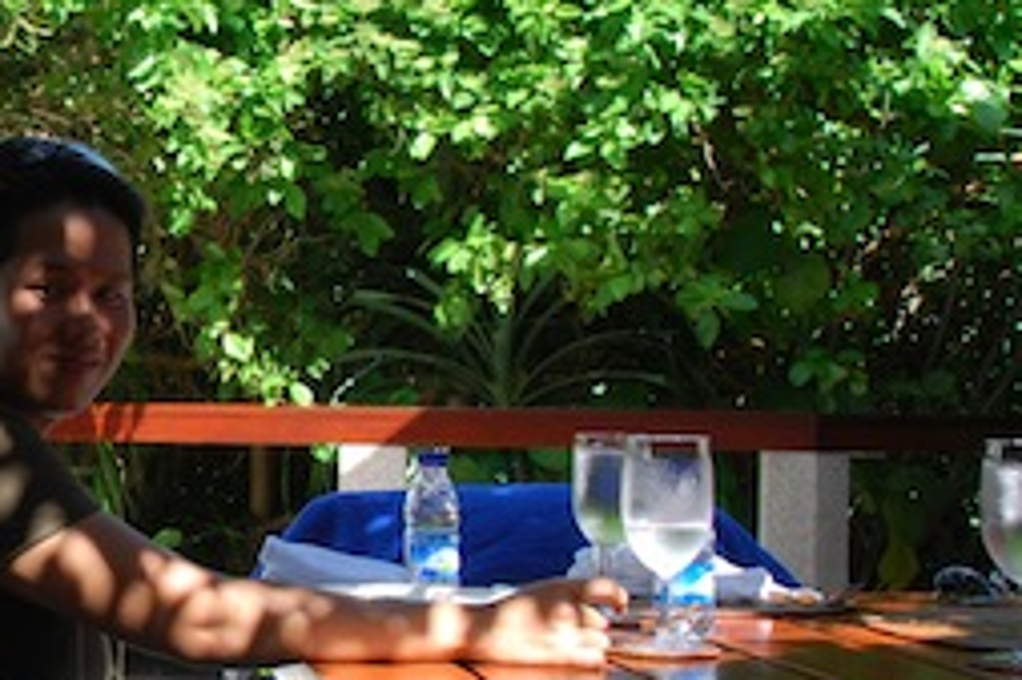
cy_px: 422
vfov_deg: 19.1
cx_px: -24
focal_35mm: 71
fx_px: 2014
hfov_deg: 26.8
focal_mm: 20
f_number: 5.6
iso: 180
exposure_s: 1/125
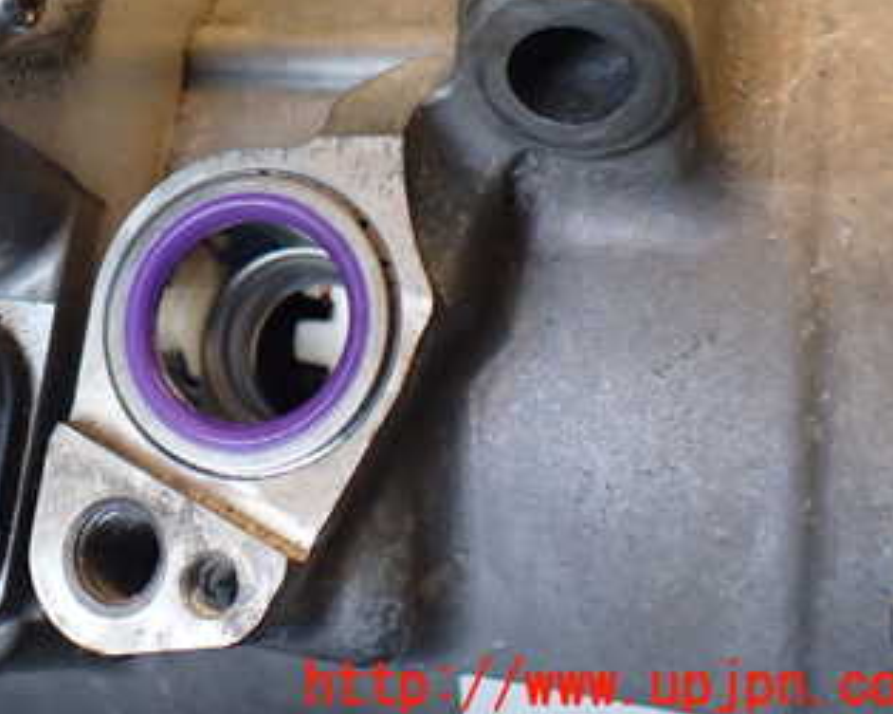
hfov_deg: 32.0
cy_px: 82
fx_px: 1480
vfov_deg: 26.3
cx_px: 94
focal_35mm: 56
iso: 500
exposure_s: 1/125
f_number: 2.3
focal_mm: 5.4
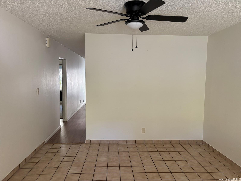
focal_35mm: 26
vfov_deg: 53.1
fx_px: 181
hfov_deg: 67.3
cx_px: 120
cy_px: 90
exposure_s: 1/70
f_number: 1.6
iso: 125
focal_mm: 5.96
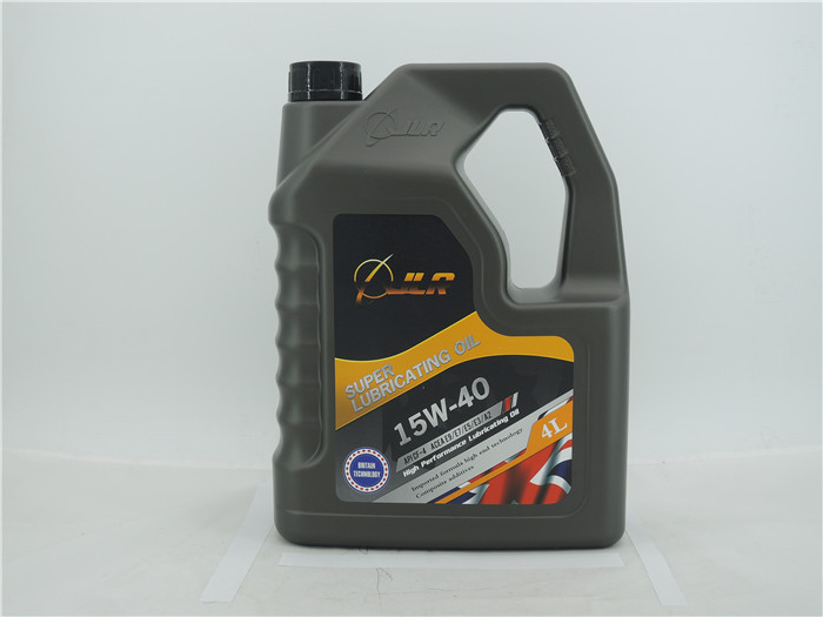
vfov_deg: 32.2
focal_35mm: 45
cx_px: 412
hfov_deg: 42.1
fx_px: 1070
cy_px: 308
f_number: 3.7
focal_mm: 9.6
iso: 80
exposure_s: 1/200
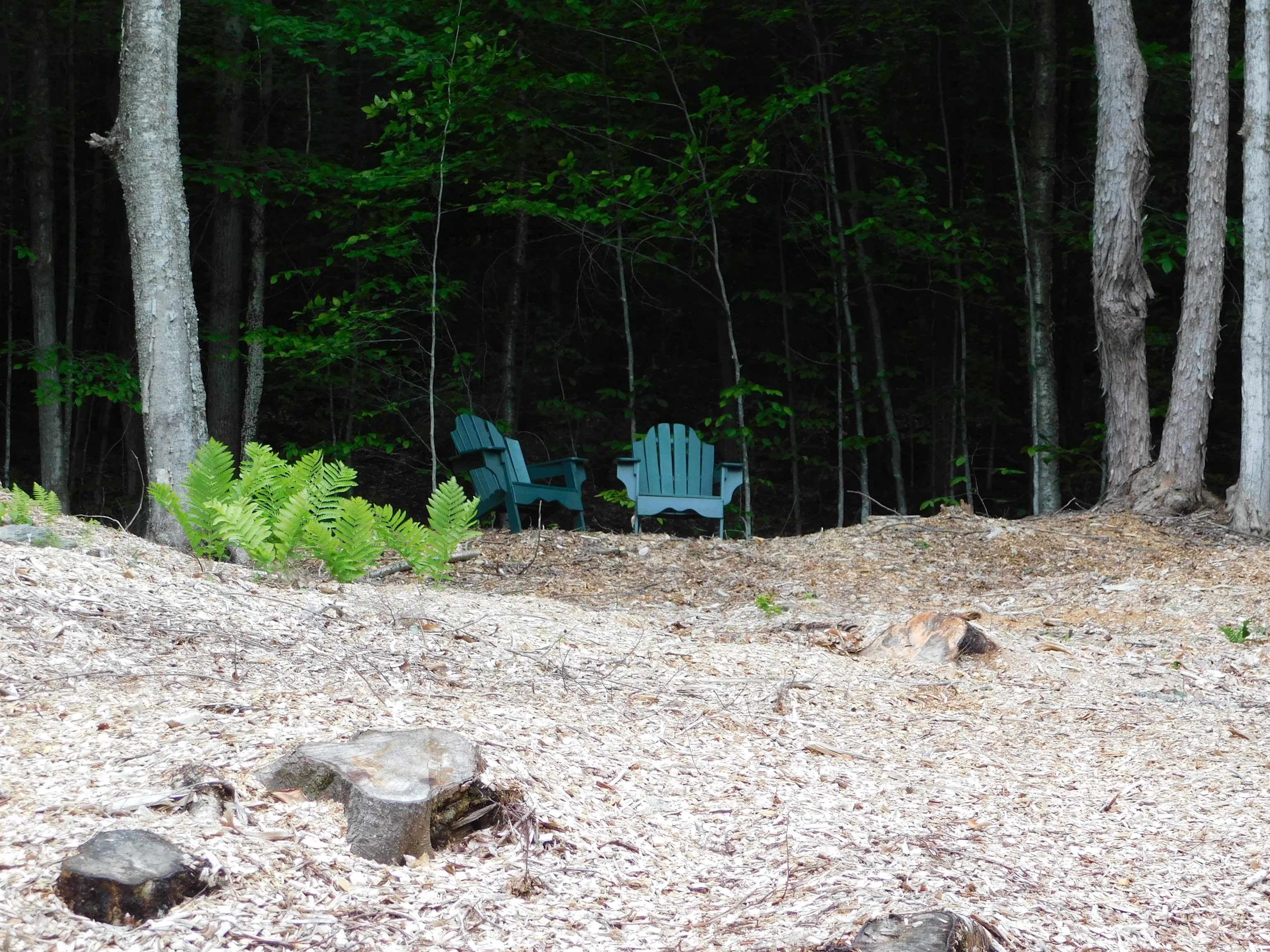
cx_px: 635
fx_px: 3339
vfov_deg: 16.2
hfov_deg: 21.5
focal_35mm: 91
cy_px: 476
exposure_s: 1/50
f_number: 4.5
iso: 125
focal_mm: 16.1
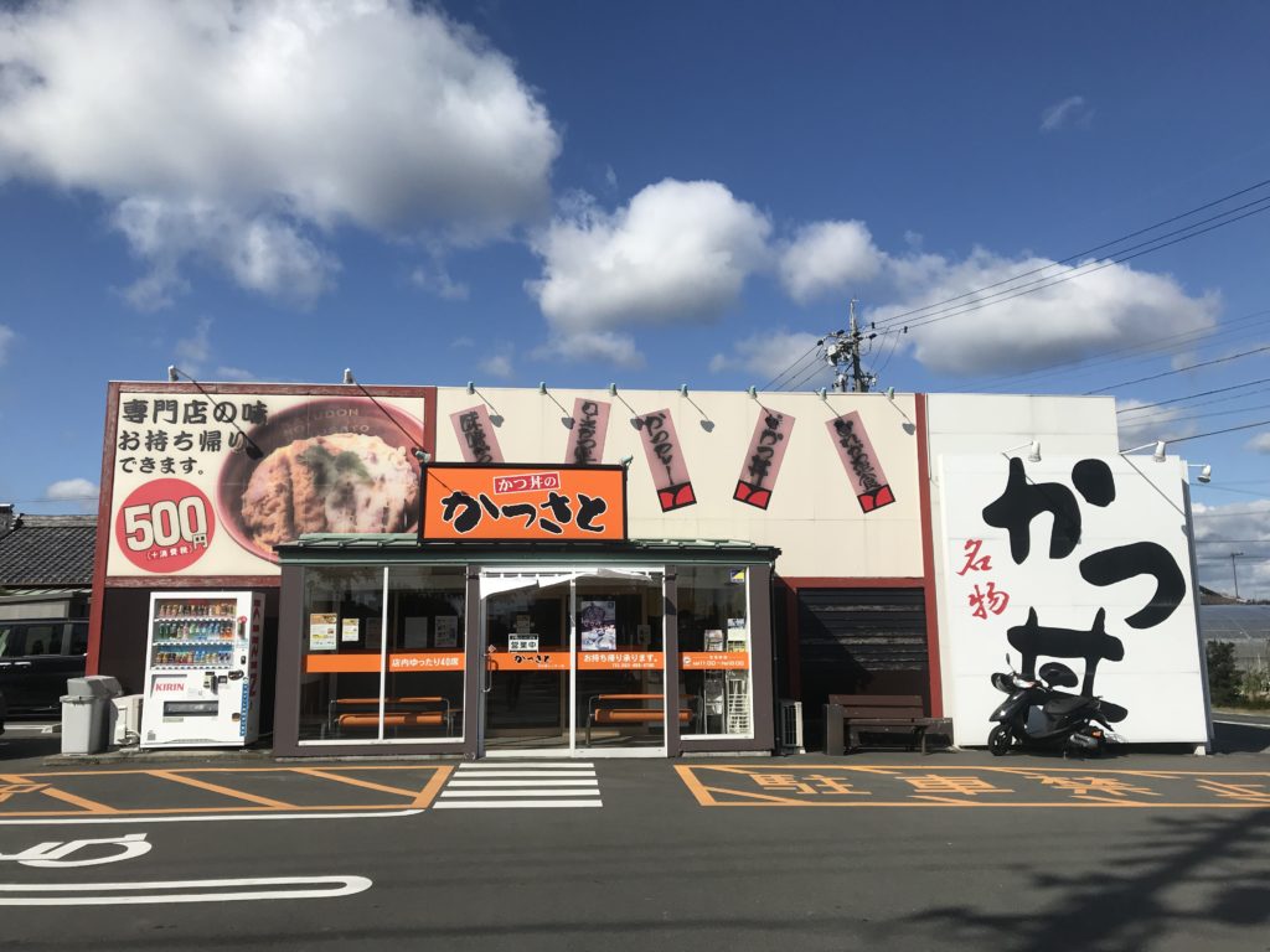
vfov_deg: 49.7
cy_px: 476
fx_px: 1027
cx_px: 635
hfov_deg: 63.4
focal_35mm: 28
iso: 20
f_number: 1.8
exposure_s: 1/5319
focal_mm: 3.99
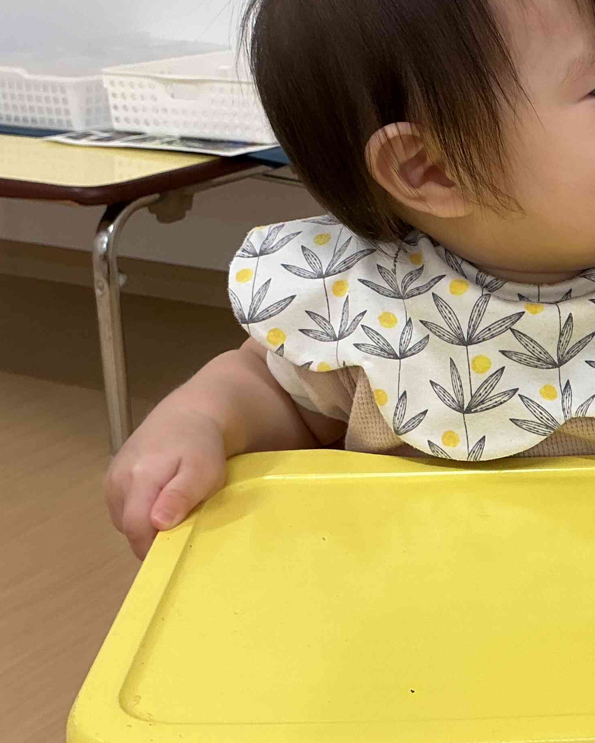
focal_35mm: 62
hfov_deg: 23.4
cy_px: 220
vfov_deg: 30.2
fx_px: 1365
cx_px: 612
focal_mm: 3
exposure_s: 1/120
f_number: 1.8
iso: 50
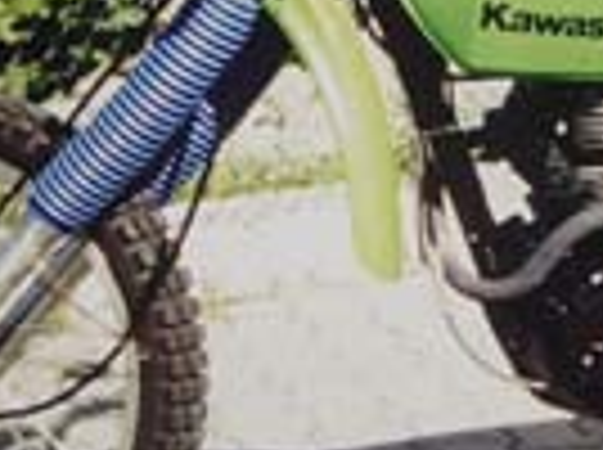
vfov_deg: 5.9
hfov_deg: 7.9
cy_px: 108
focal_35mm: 250
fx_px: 4347
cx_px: 459
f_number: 4
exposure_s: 1/30
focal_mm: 11.5
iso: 100
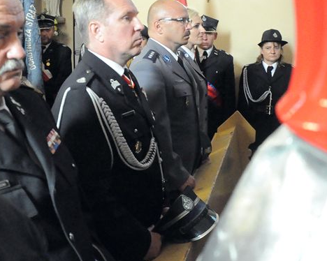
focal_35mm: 46
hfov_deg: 40.1
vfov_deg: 32.5
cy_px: 93
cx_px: 122
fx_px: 445
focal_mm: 18
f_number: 4.5
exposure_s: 1/80
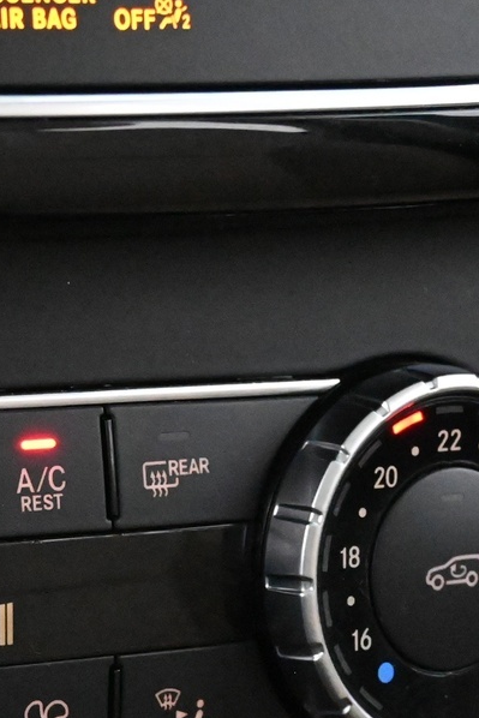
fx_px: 2633
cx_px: -56
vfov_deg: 15.4
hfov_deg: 10.3
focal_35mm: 132
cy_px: 564
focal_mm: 32.5
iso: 12800
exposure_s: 1/50
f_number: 5
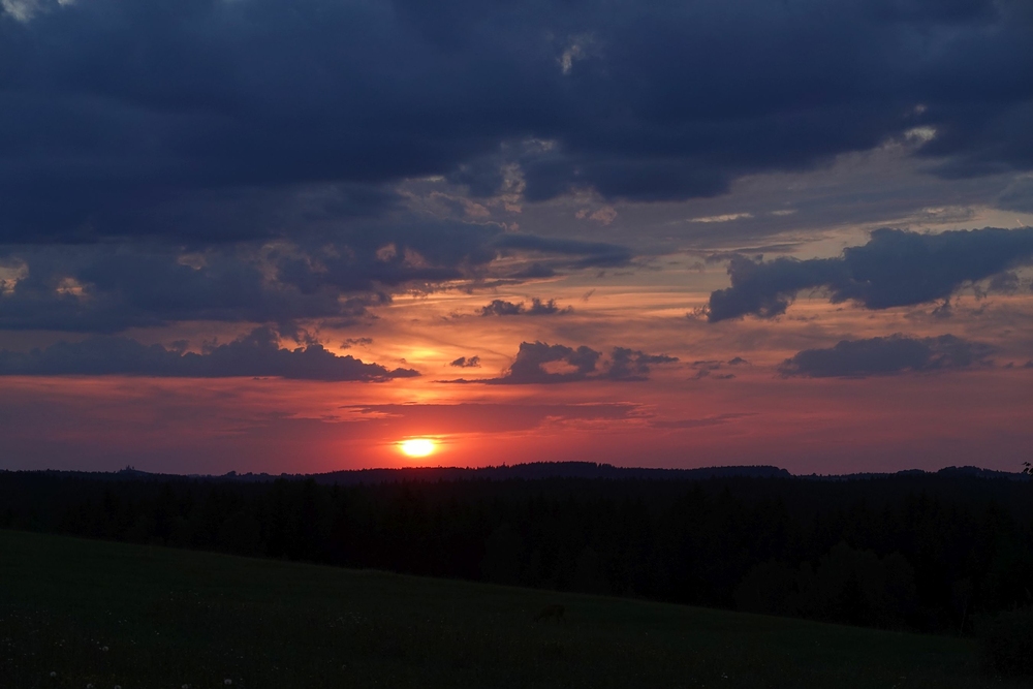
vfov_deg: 14.7
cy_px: 344
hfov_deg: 21.9
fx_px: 2669
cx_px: 516
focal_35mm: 93
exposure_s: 1/125
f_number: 5.6
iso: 125
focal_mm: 33.98
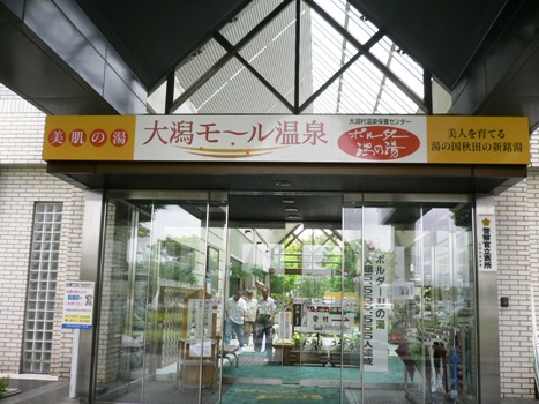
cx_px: 270
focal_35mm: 35
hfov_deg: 52.6
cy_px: 202
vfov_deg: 40.7
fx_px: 545
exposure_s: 1/80
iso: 100
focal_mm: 5.8
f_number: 2.8
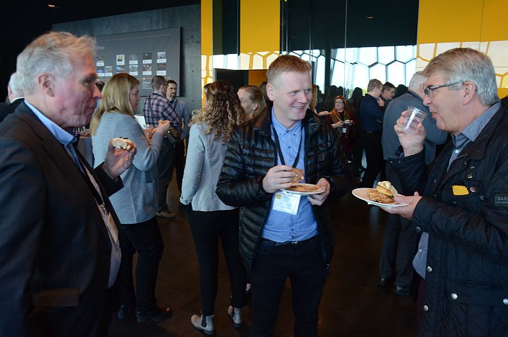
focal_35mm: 27
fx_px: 380
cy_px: 168
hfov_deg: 67.5
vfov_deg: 47.7
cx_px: 254
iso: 1600
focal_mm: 18
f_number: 7.1
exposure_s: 1/60
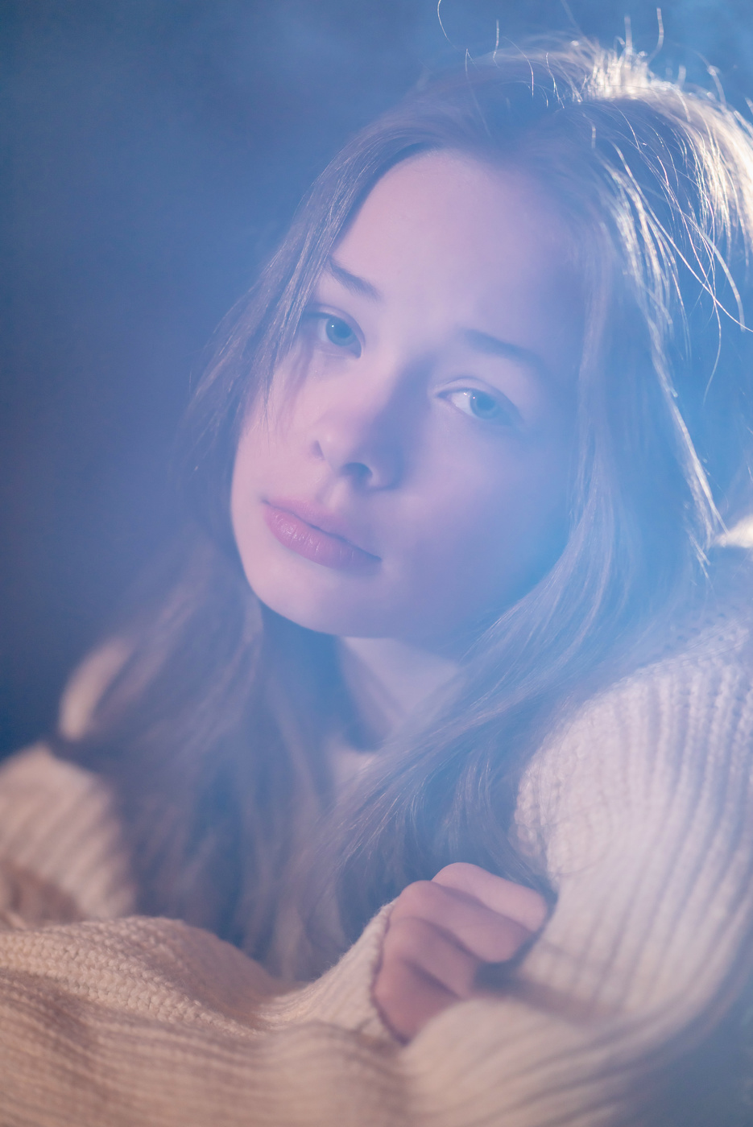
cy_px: 564
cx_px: 376
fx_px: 3290
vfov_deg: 19.4
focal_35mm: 105
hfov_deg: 13.1
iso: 400
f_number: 1.4
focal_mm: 105
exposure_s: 1/500
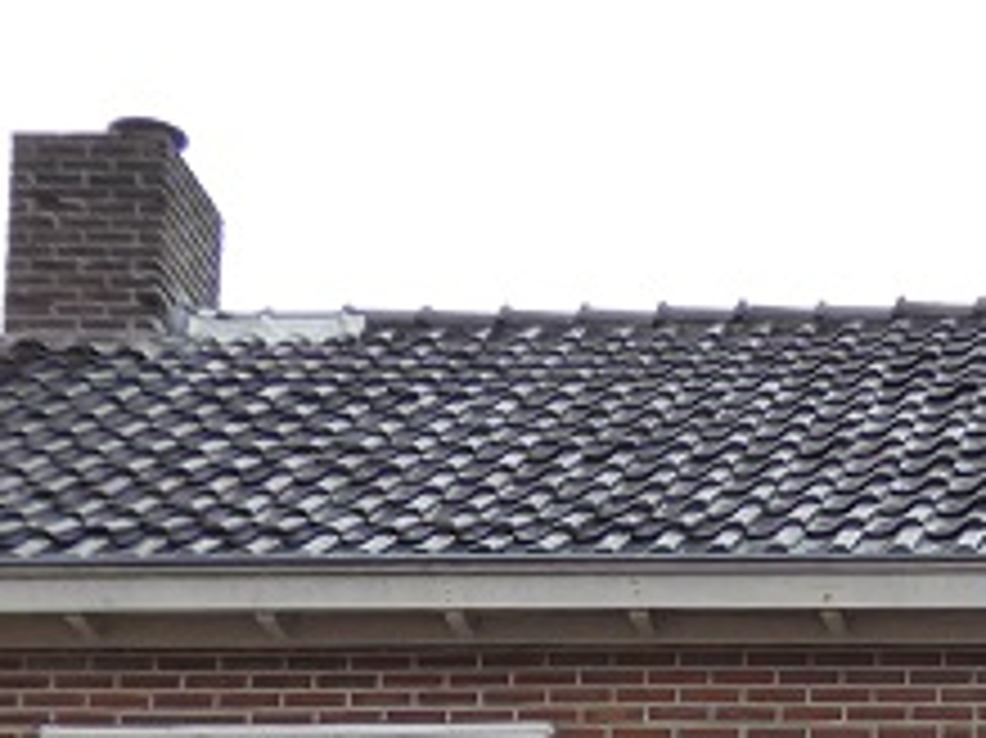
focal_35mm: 137
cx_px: 1342
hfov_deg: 13.8
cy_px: 1382
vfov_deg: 10.1
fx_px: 3900
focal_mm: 5.3
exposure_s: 1/250
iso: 80
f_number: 3.3
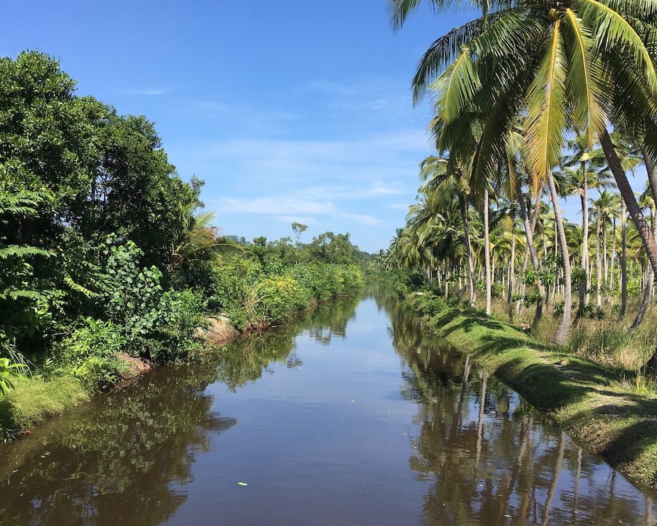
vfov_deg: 42.2
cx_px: 309
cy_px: 267
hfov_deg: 51.5
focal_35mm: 35
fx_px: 681
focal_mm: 4.15
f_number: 2.2
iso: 25
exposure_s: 1/1261
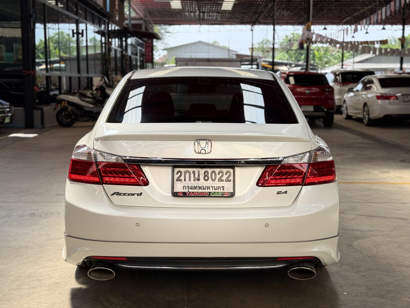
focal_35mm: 48
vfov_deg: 30.3
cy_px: 154
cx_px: 205
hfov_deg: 39.7
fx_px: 569
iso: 64
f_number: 1.78
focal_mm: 6.76
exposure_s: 1/726
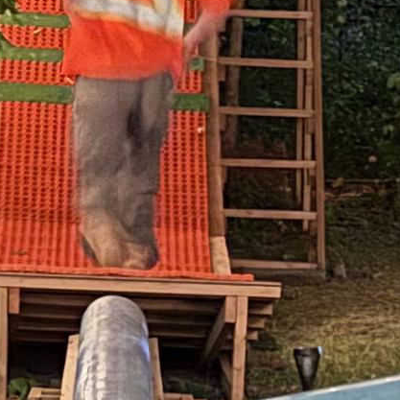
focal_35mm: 205
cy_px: 653
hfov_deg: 8.5
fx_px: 2680
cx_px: 233
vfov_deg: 8.3
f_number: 1.78
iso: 1600
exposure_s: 1/9
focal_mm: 6.76
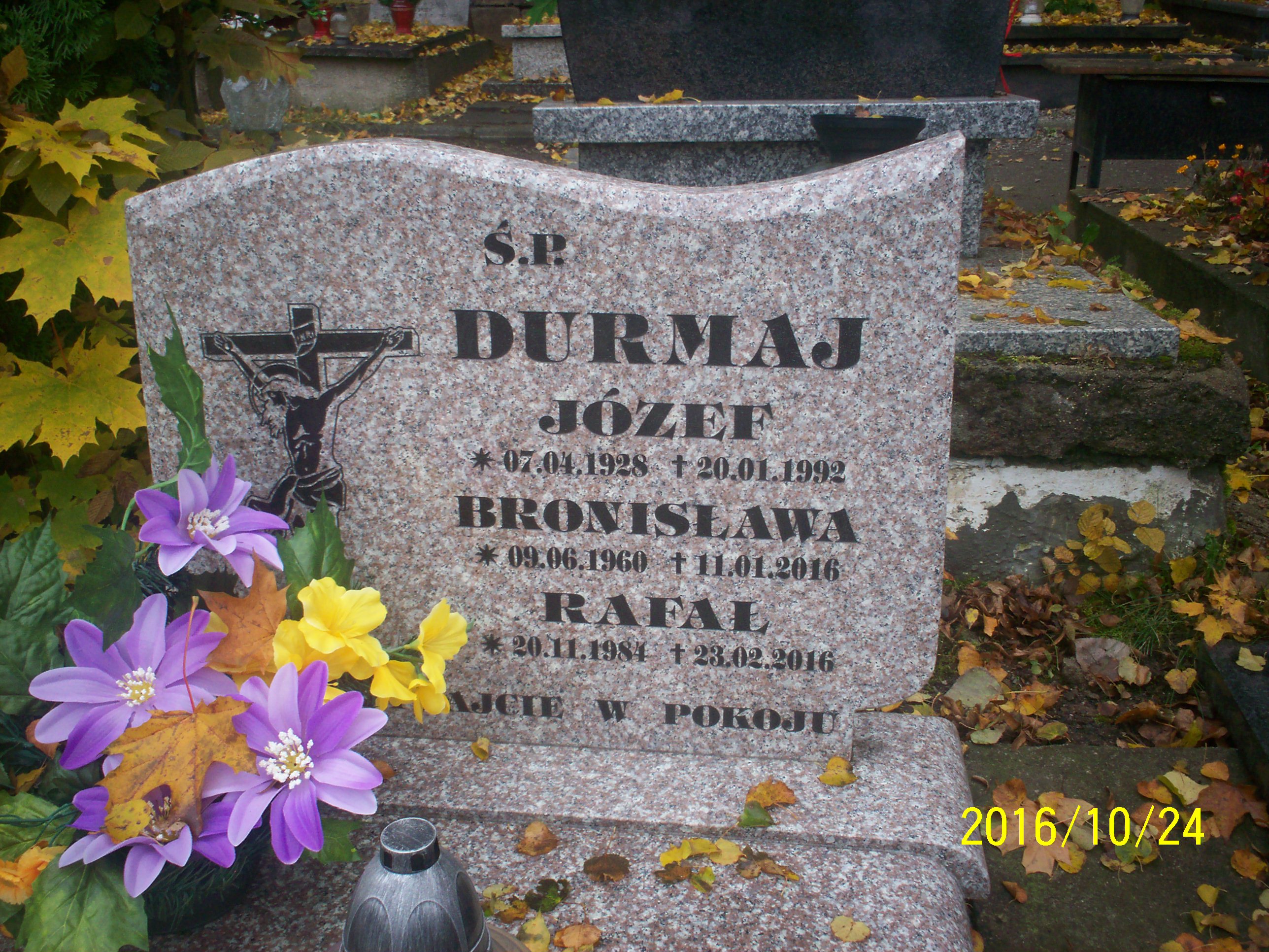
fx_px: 1320
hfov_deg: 51.4
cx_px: 634
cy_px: 476
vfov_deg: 39.7
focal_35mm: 36
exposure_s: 1/119
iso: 100
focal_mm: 6
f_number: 4.5
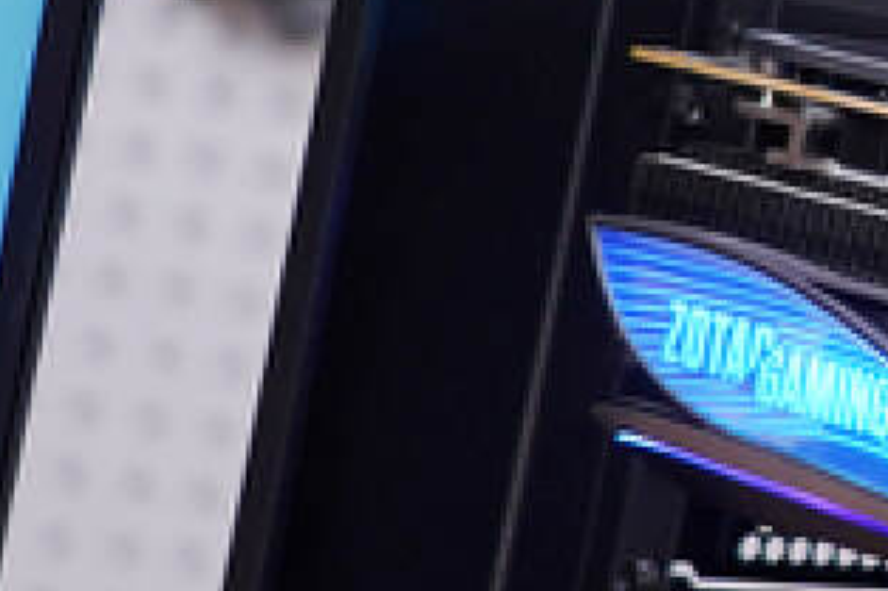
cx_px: 2101
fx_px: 7125
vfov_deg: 4.7
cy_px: -209
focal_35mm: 289
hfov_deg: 6.8
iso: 640
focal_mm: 56
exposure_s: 1/100
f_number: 4
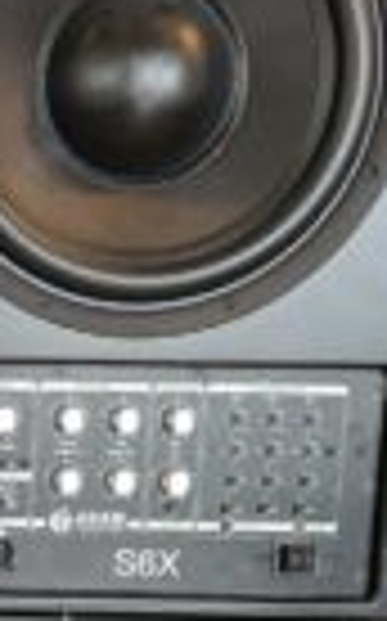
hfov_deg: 12.5
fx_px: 1657
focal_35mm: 98
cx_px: -234
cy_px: 560
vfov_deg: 20.8
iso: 160
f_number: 1.78
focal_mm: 6.76
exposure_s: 1/50
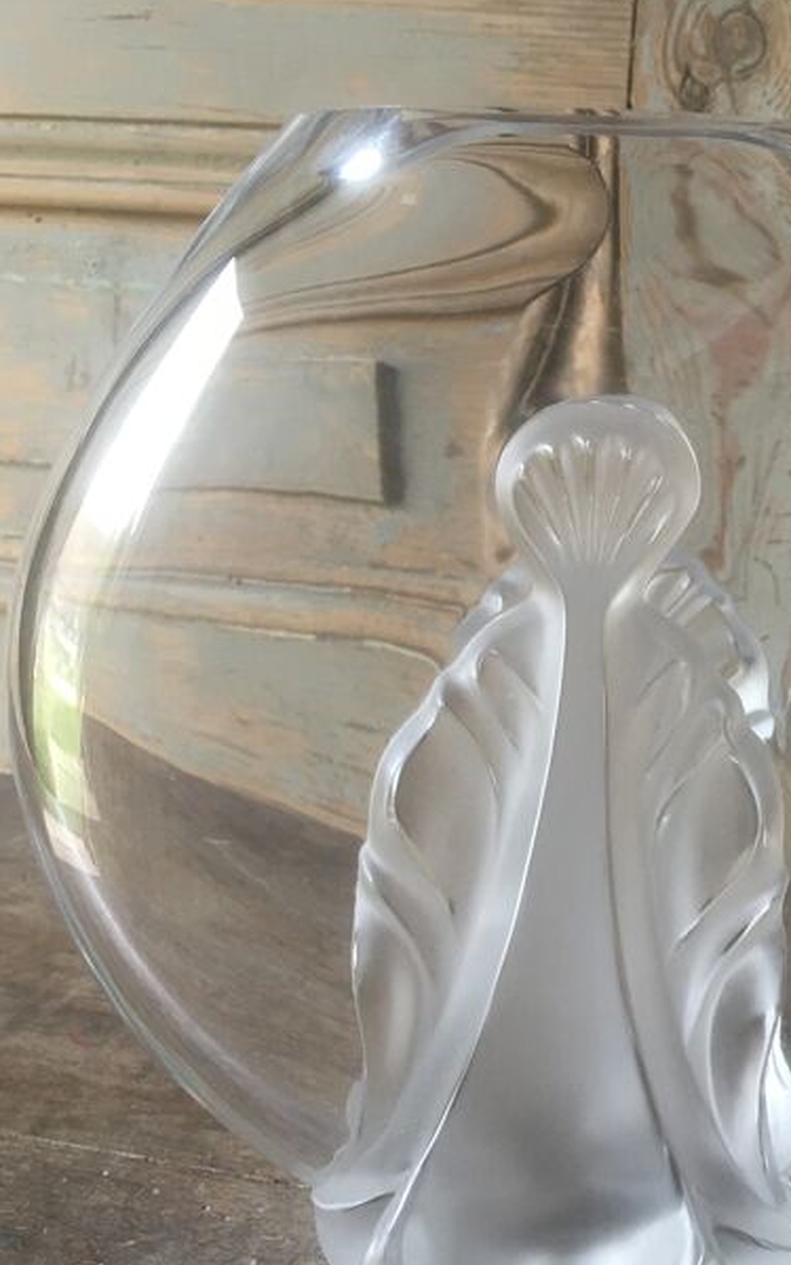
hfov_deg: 30.7
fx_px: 1414
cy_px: 713
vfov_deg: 48.1
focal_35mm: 41
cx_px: 595
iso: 50
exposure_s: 1/33
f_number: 2.2
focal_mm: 4.15
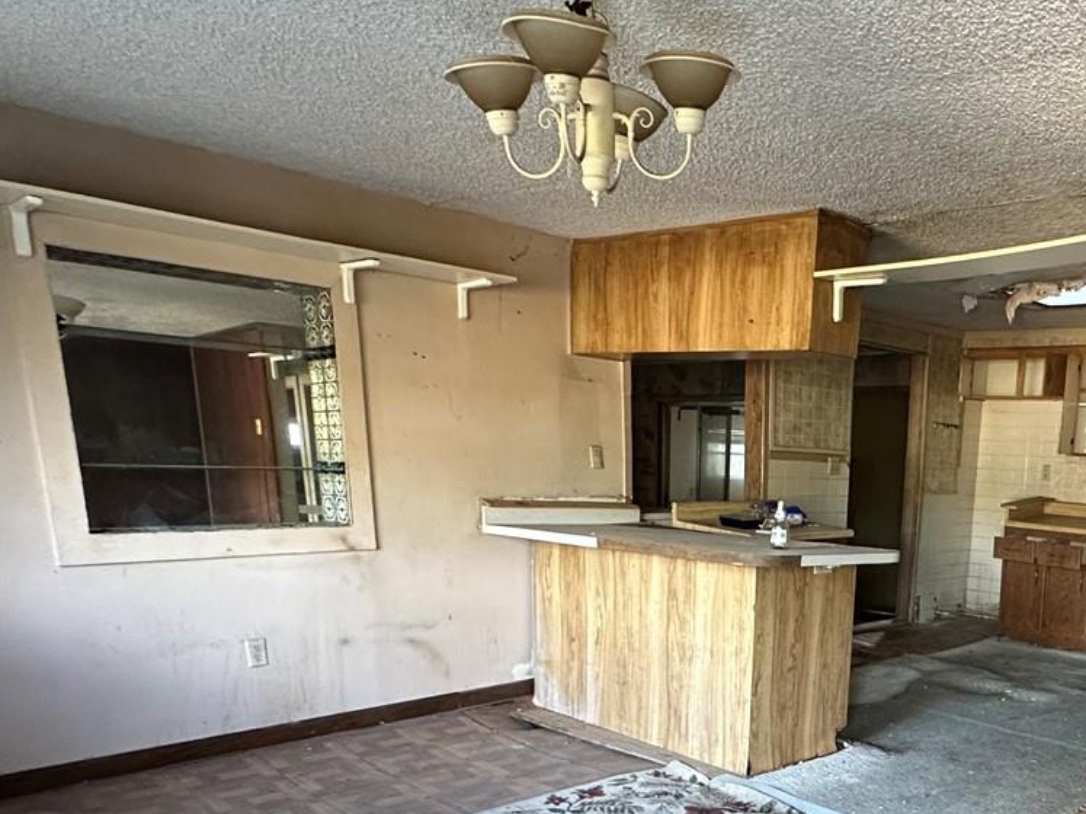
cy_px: 679
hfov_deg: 57.2
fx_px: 941
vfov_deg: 44.0
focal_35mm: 30
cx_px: 803
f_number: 2.2
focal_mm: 2.22
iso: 640
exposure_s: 1/60
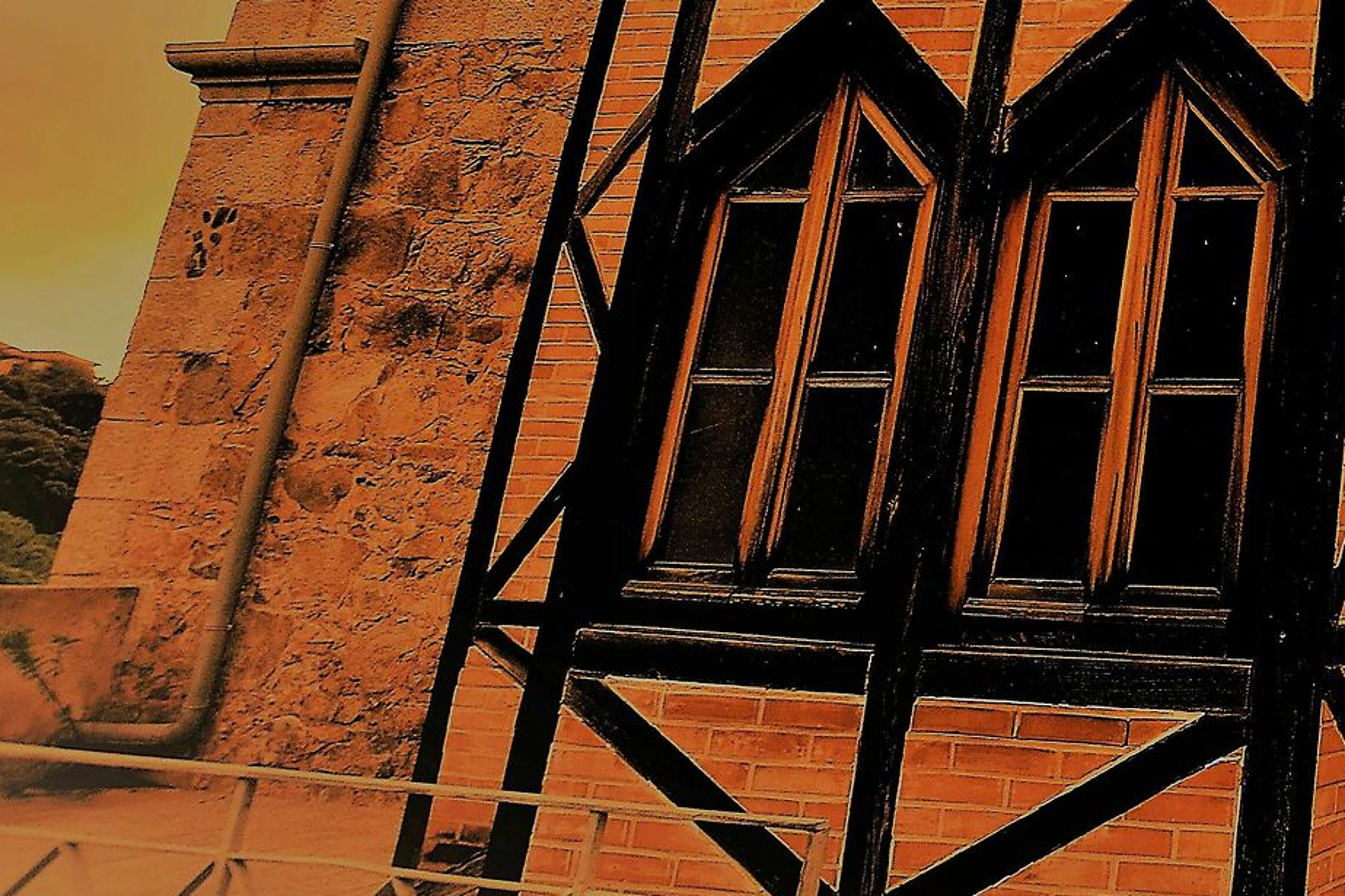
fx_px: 1457
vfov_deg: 32.3
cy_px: 73
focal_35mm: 39
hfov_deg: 36.1
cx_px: 1682
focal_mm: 10
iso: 400
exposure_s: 1/160
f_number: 6.3
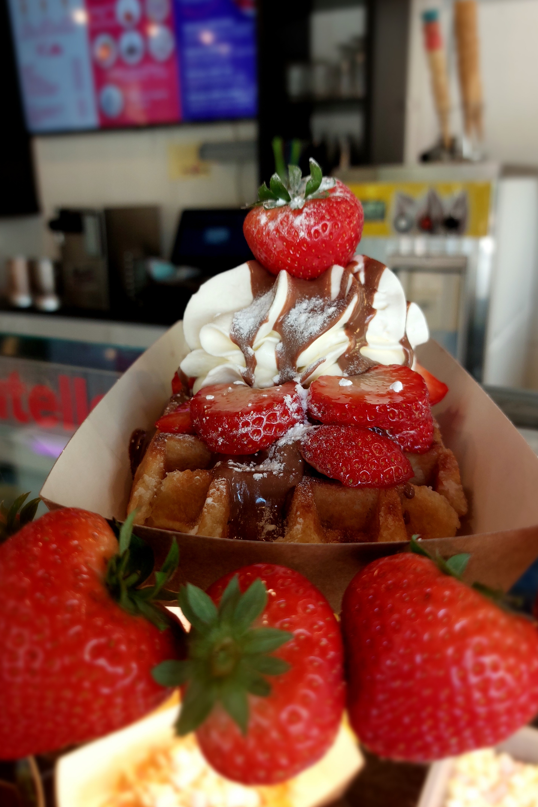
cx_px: 261
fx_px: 628
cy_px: 375
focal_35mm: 28
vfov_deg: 65.4
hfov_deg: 46.4
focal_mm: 5.23
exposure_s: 1/50
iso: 40
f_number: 1.8
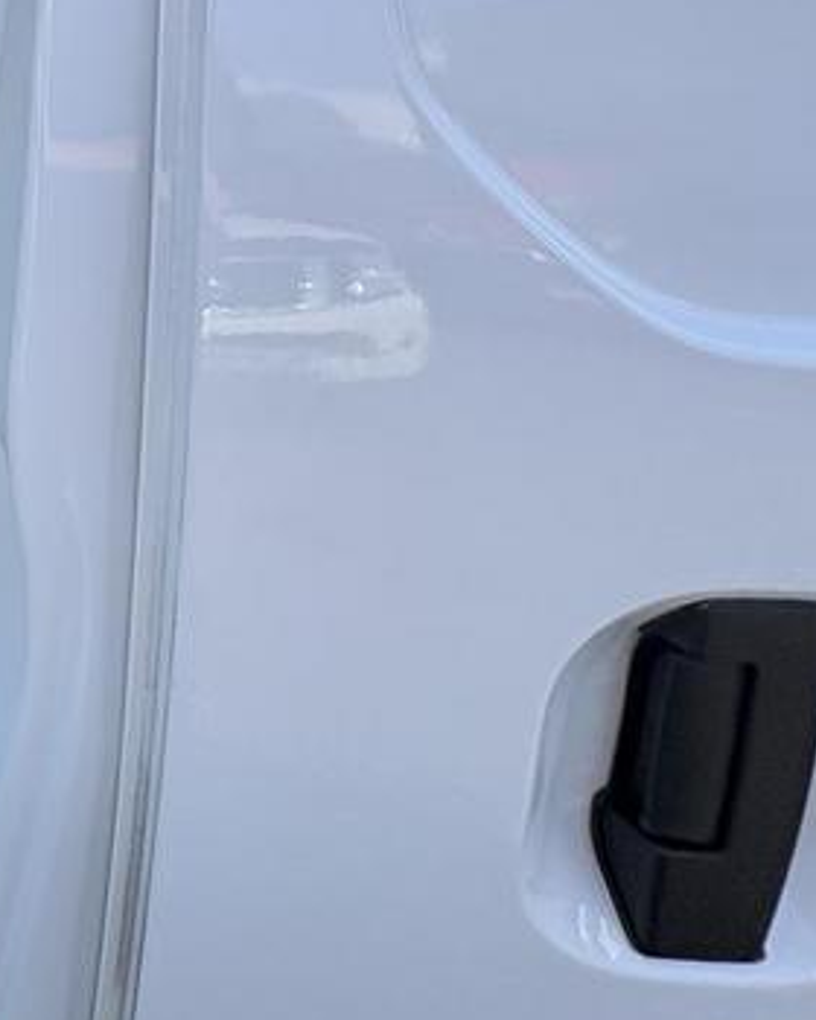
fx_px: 1057
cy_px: 125
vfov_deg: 47.0
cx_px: -458
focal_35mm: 35
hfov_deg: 26.9
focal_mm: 2.22
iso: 64
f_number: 2.2
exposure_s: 1/414
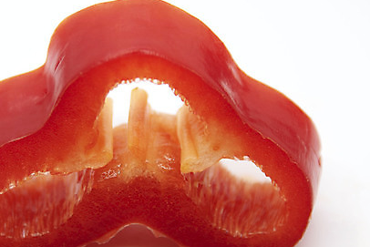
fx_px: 4781
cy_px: 129
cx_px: 135
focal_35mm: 465
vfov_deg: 3.0
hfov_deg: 4.4
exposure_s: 1/25
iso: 100
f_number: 8
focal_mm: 210
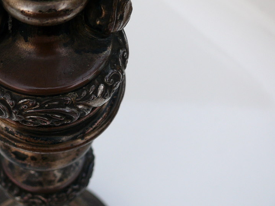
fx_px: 492
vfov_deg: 23.6
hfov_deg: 30.1
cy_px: 71
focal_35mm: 62
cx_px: 38
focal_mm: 7.4
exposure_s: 1/100
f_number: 3.2
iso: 100
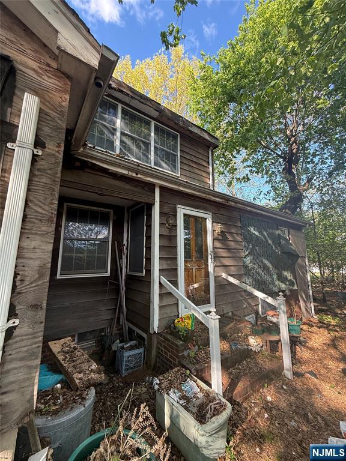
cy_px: 230
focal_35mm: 14
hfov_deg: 85.7
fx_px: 187
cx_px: 173
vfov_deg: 102.1
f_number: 2.2
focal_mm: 2.22
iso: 80
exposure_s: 1/99
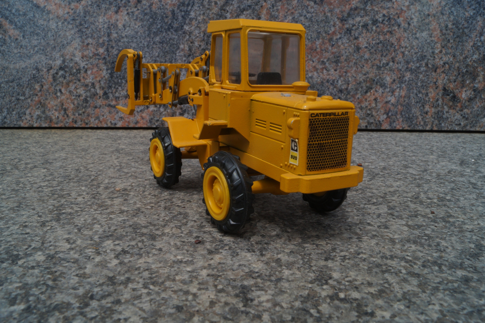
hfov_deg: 62.0
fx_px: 404
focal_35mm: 30
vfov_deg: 43.6
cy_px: 162
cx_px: 242
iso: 250
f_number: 22
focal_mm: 20
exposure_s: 1/60
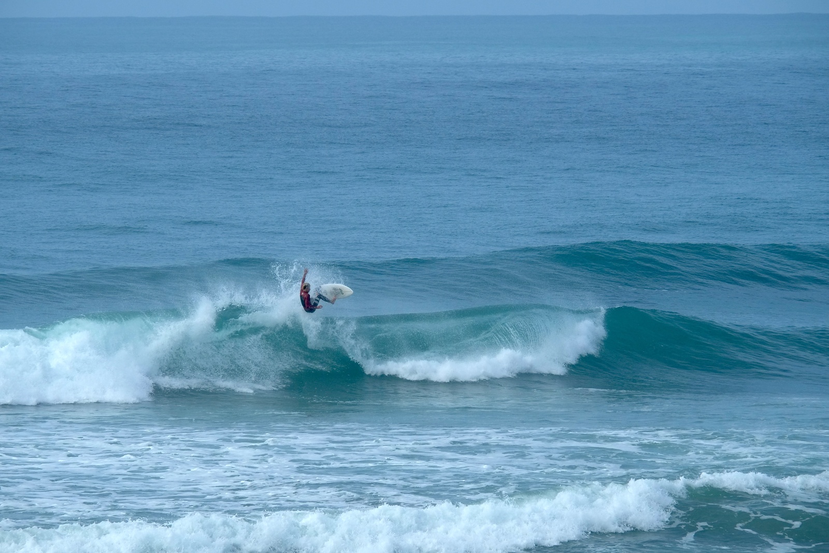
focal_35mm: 345
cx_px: 414
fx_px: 7945
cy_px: 276
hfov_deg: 6.0
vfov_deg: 4.0
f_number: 13
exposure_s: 1/500
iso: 400
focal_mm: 230
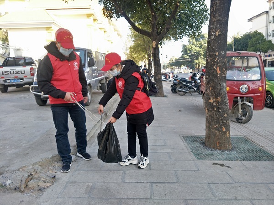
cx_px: 137
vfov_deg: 61.1
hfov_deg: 76.4
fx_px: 174
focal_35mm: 22
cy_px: 102
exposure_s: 1/319
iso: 91
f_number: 1.7
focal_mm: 3.79
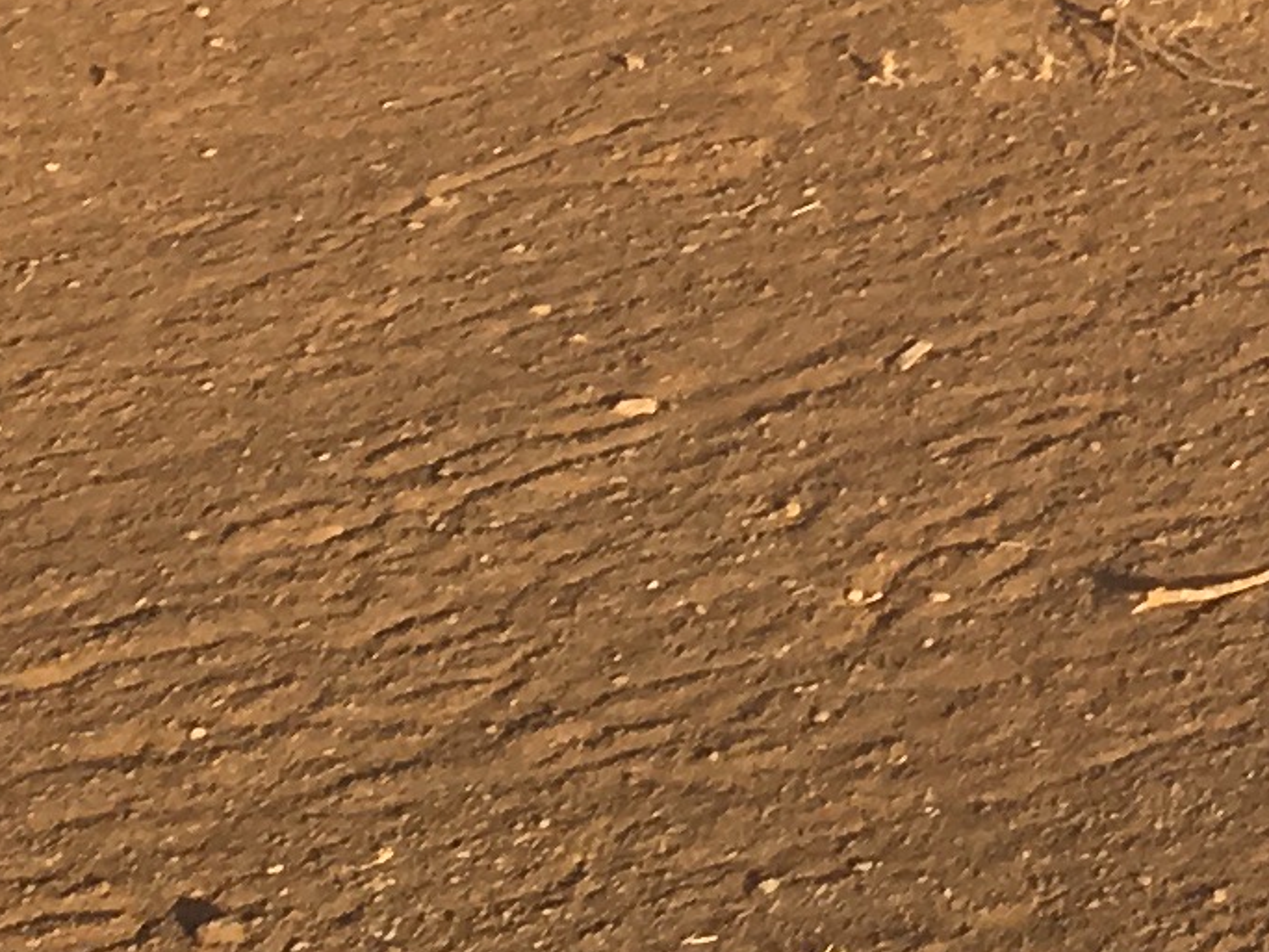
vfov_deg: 8.2
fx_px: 6269
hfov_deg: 9.7
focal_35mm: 171
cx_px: 3378
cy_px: -1093
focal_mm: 4.15
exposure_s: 1/578
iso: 25
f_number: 2.2
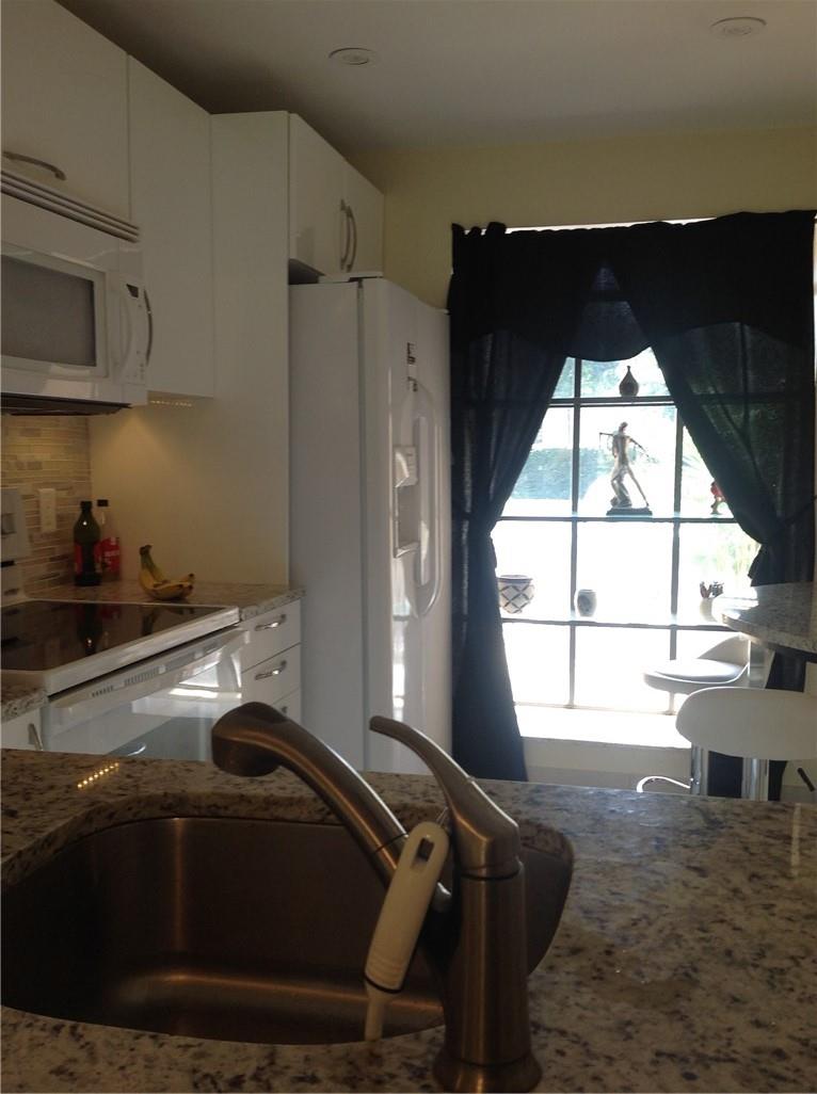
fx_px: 1105
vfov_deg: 52.7
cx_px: 408
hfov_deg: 40.6
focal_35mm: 35
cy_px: 547
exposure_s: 1/40
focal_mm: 4.28
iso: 50
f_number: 2.4
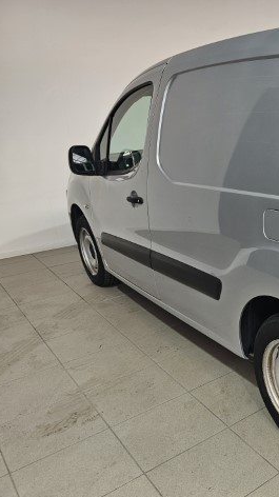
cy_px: 252
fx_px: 448
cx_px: 332
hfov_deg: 29.8
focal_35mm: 34
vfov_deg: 58.0
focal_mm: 6.3
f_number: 1.7
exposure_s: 1/190
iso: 80
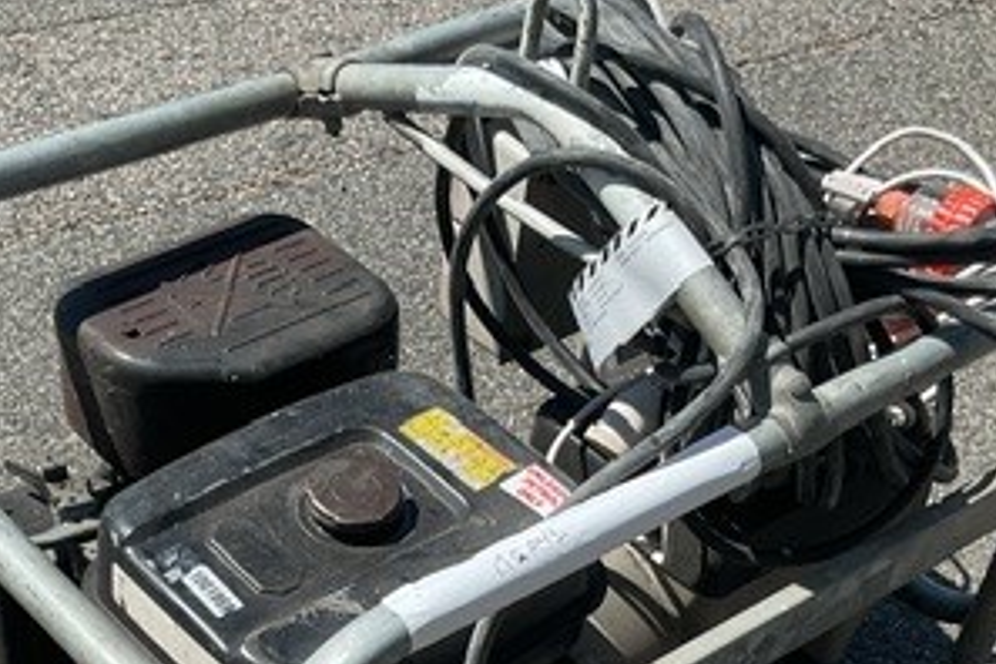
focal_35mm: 65
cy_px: 694
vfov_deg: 20.1
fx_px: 1798
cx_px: 426
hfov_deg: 30.9
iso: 16
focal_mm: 3
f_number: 1.8
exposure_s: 1/1451
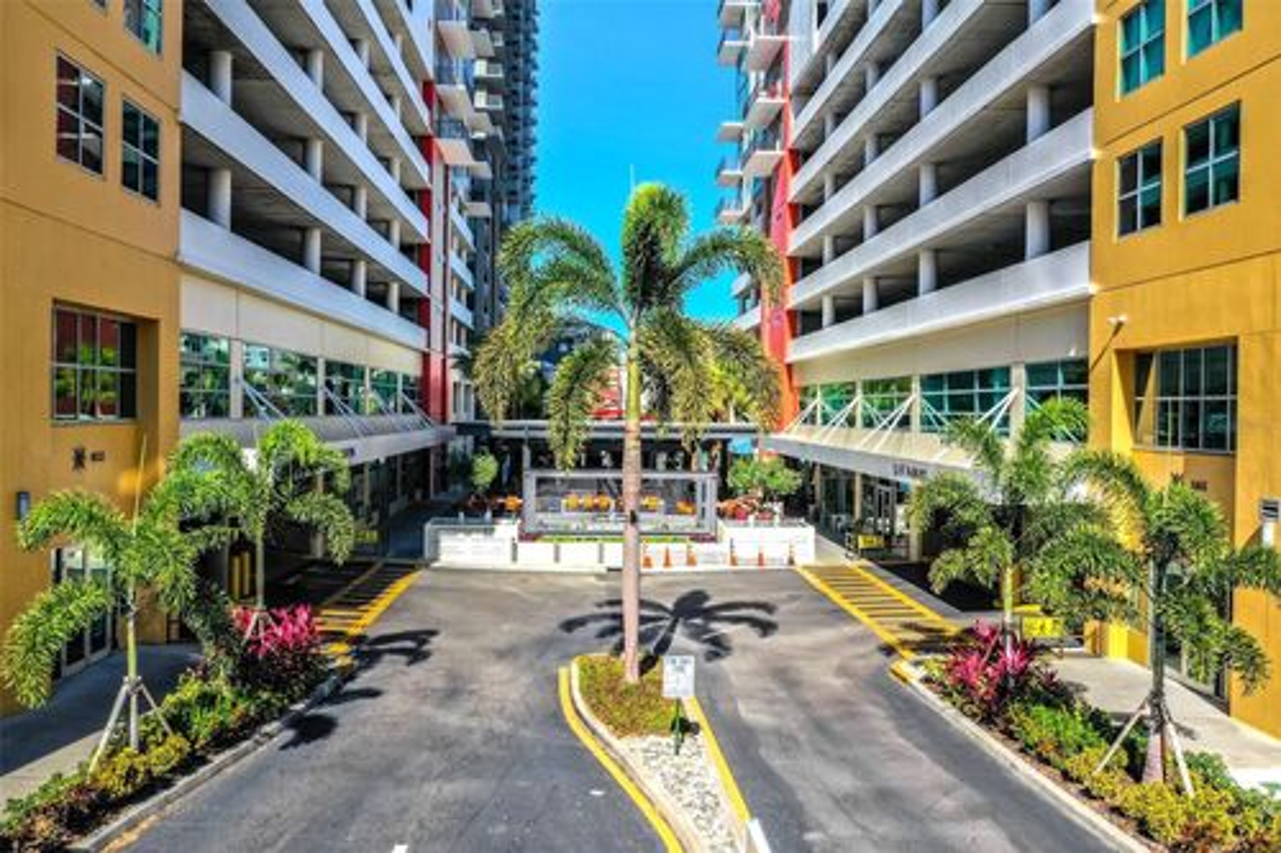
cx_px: 640
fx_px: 996
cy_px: 426
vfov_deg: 46.4
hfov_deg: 65.5
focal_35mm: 28
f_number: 5.6
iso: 100
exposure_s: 1/500
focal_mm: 10.26
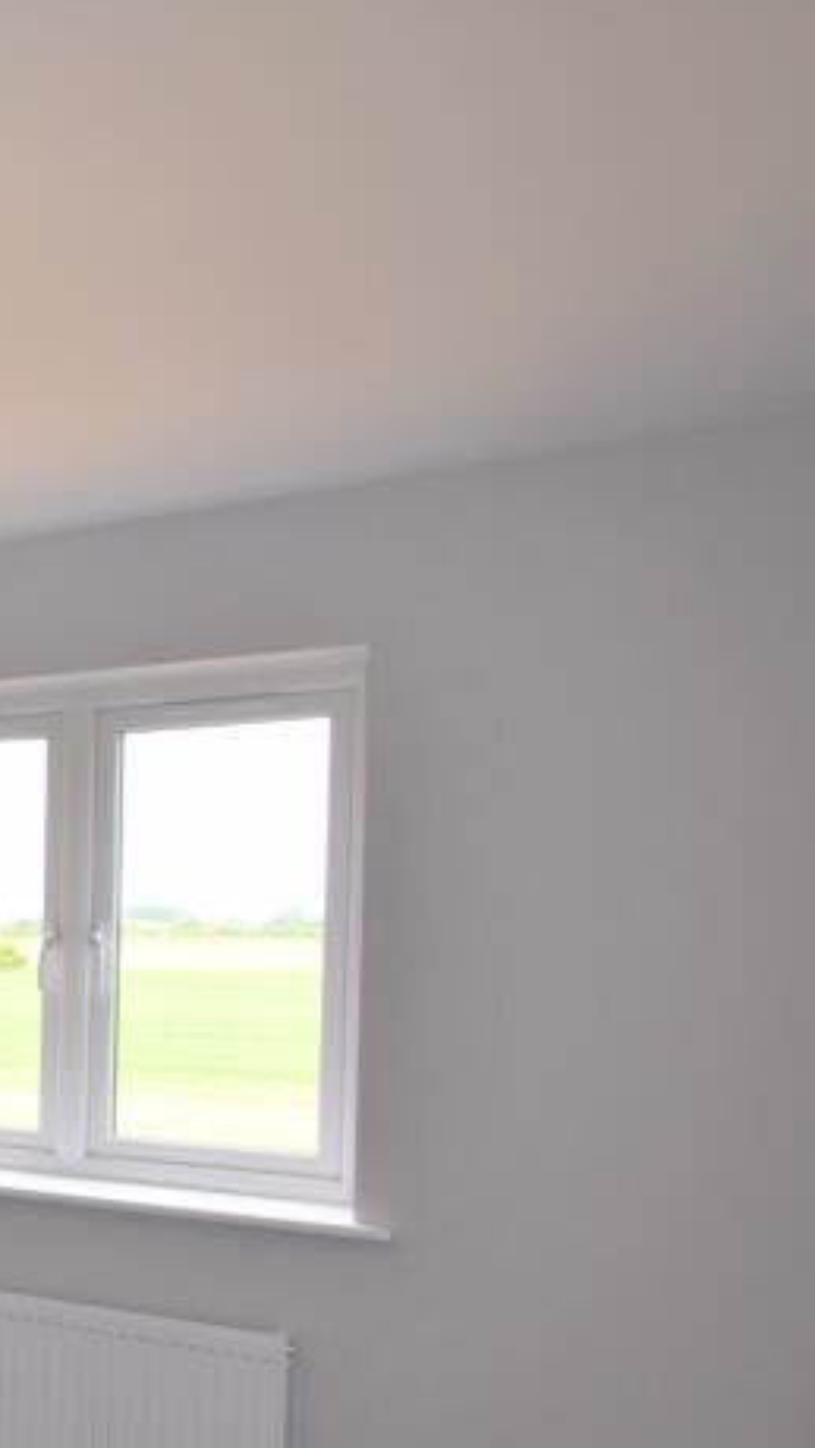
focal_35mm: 35
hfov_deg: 22.9
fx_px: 1344
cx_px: -566
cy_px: 987
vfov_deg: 55.2
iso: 250
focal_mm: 10
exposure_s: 1/125
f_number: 5.6
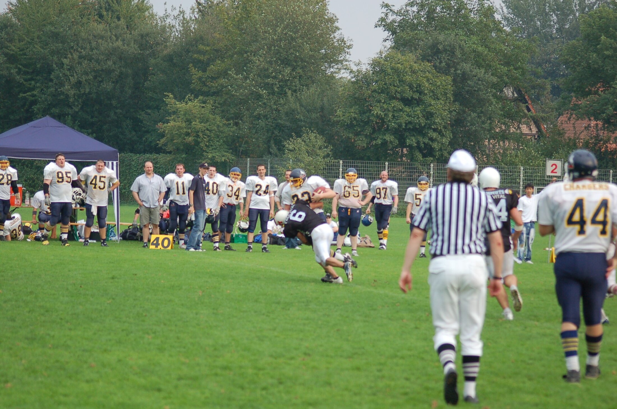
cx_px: 308
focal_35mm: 150
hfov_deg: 13.7
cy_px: 204
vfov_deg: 9.1
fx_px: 2566
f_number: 4.2
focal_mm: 100
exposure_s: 1/1000
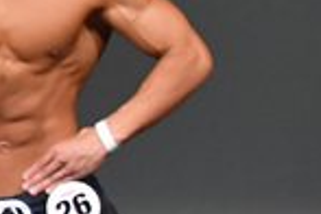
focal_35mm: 1662
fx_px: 14818
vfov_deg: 0.8
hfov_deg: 1.2
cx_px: 807
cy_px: 236
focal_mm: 210
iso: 4000
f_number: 5.6
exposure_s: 1/400
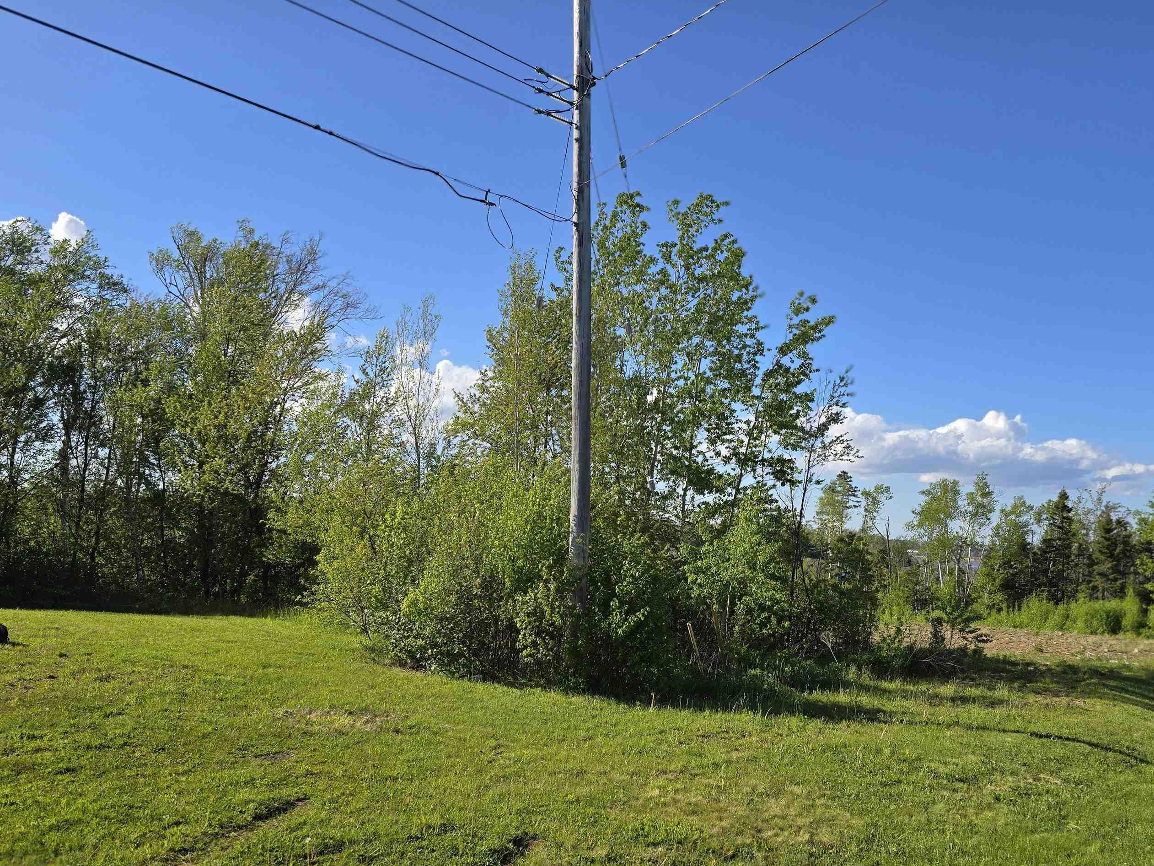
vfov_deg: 49.5
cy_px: 515
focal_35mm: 28
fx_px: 934
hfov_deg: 63.3
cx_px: 630
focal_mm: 6.3
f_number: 1.7
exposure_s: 1/796
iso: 12
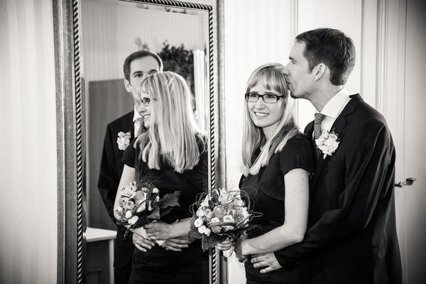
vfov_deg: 19.4
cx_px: 213
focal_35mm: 70
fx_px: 828
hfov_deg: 28.9
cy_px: 142
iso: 800
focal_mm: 70
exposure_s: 1/50
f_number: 4.5
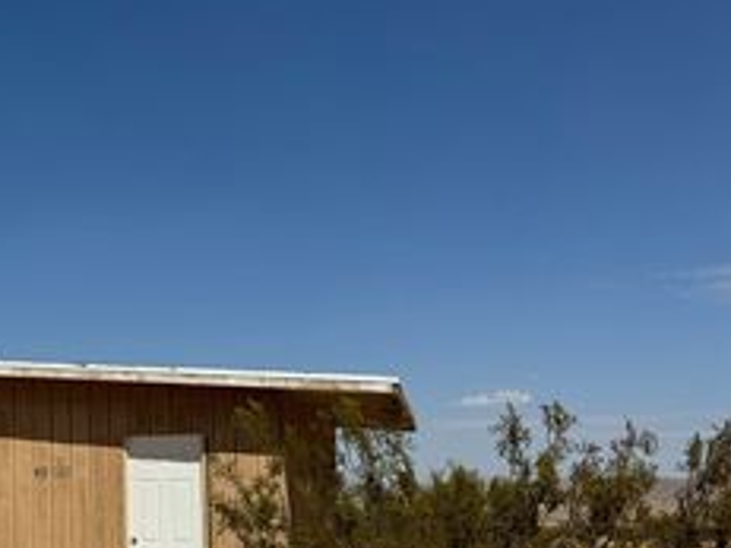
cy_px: 426
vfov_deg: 27.5
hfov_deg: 33.0
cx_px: -38
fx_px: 1098
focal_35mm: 52
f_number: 1.78
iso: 80
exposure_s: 1/12346
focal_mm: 6.76
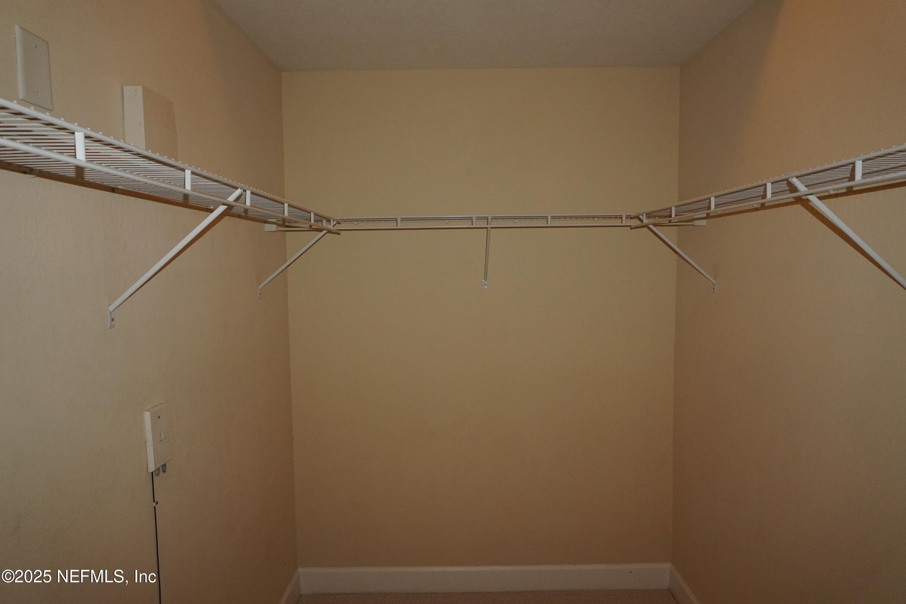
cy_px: 302
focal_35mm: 24
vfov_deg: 53.1
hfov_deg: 73.7
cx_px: 453
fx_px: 604
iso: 1600
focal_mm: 16
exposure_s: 1/160
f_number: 5.6
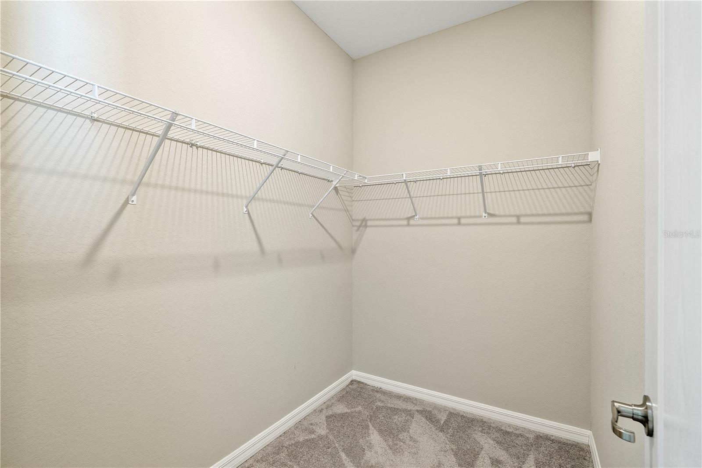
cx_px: 351
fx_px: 312
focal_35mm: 16
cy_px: 234
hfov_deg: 96.7
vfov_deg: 73.7
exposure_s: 1/8
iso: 800
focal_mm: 16
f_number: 8
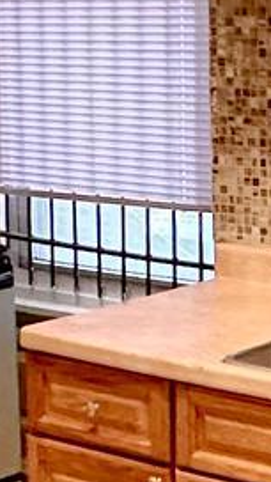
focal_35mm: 115
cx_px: 252
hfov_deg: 10.5
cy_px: 268
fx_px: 1469
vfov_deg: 18.6
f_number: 2.2
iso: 640
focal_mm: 2.22
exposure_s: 1/60
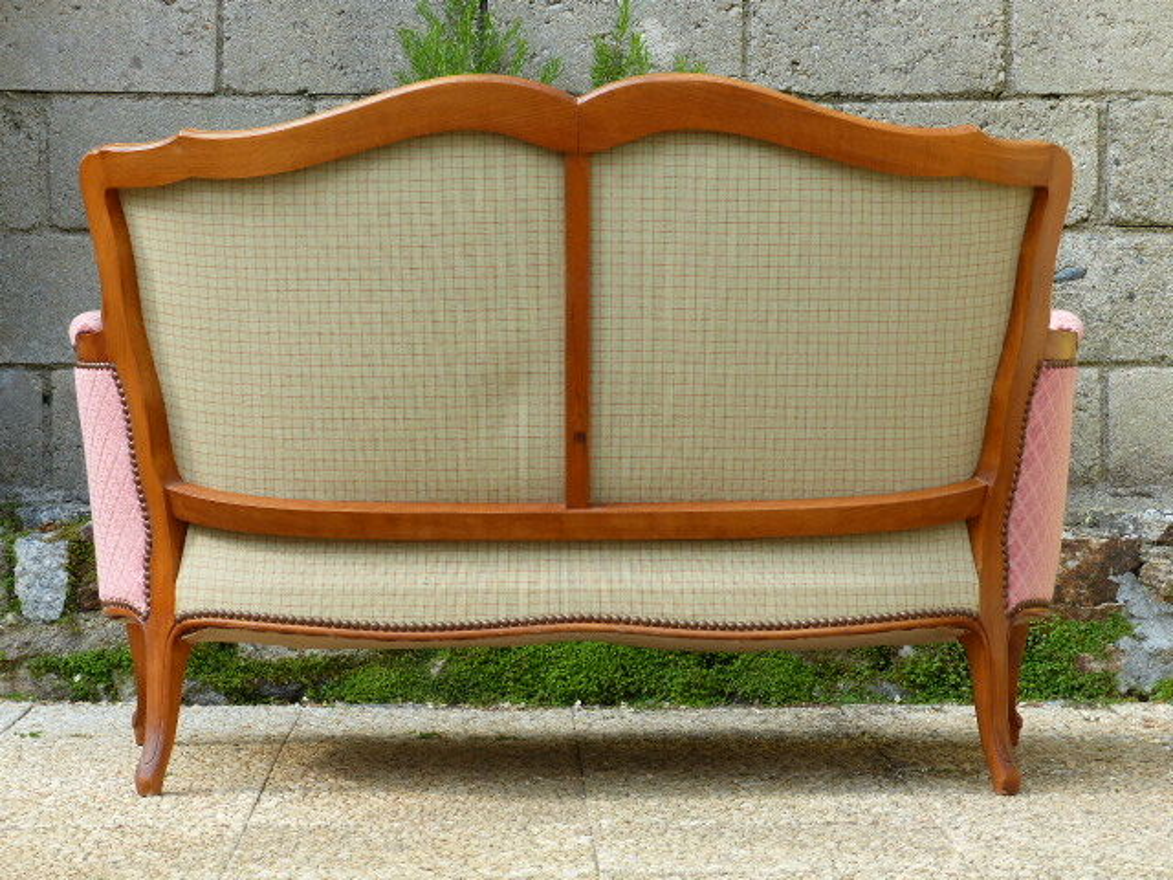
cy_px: 440
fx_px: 3524
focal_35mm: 104
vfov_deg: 14.2
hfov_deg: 18.9
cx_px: 586
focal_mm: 18.7
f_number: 4
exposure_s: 1/200
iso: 100
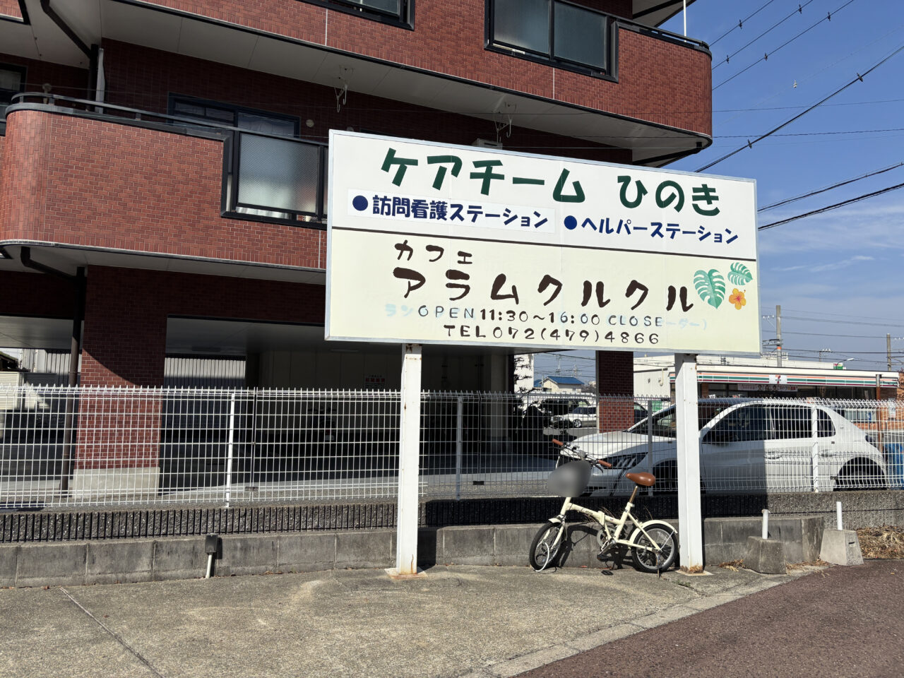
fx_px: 679
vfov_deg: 53.1
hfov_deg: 67.3
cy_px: 339
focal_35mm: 26
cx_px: 452
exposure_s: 1/5618
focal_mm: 5.96
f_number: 1.6
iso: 50
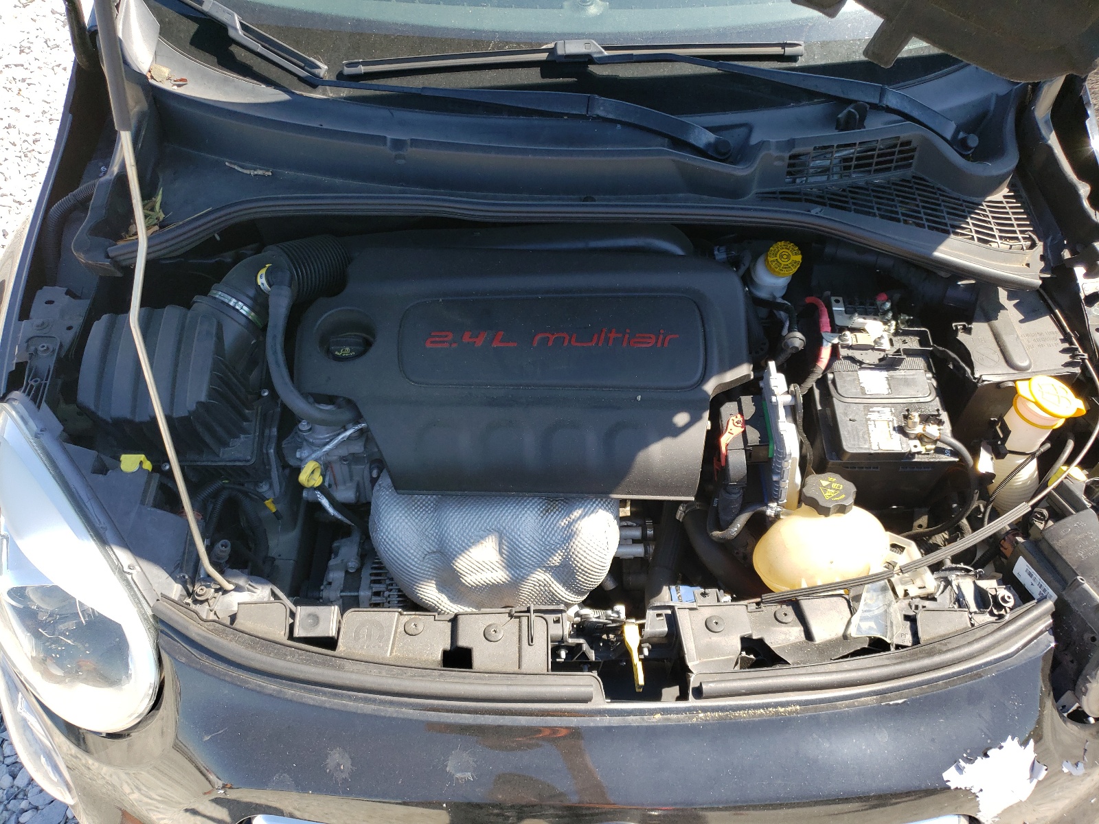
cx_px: 550
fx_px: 825
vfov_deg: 53.1
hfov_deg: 67.3
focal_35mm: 26
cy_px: 412
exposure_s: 1/625
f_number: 1.5
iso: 50
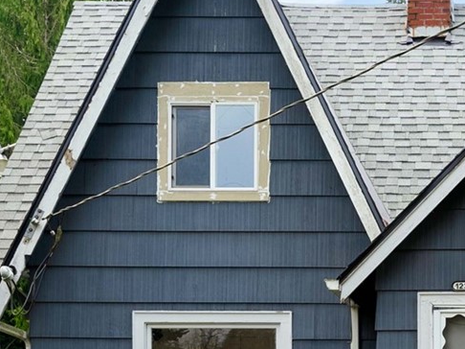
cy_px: 241
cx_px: 474
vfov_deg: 19.3
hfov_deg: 24.4
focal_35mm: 76
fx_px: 1020
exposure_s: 1/30
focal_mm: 24
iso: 160
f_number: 7.1
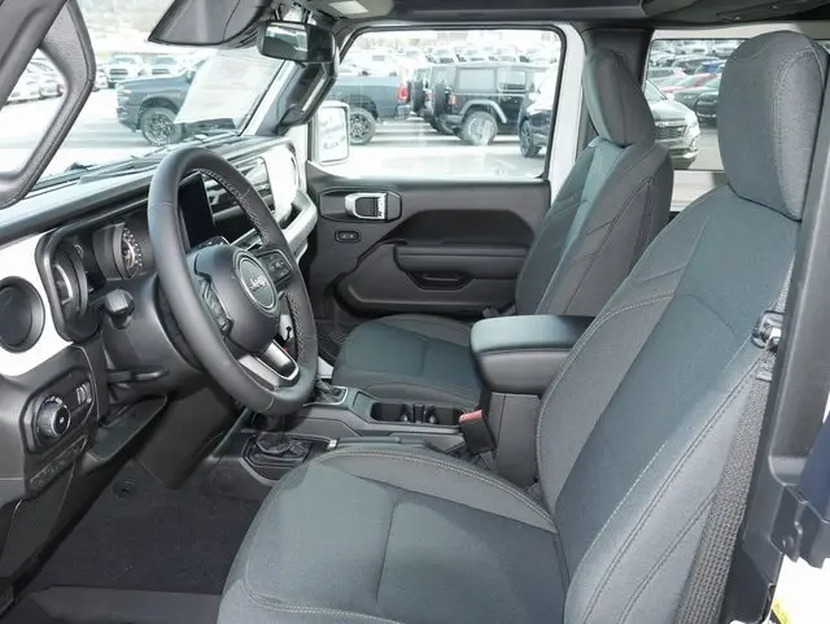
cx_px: 415
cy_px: 312
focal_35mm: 28
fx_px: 672
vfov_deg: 49.8
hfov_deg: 63.4
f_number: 5
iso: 400
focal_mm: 14
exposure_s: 1/60
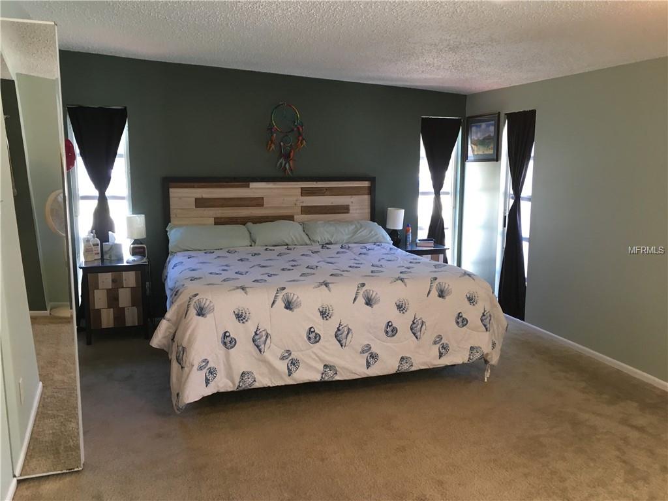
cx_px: 334
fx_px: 560
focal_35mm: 29
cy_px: 250
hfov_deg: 61.7
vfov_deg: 48.2
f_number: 2.2
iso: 80
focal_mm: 4.15
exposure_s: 1/30
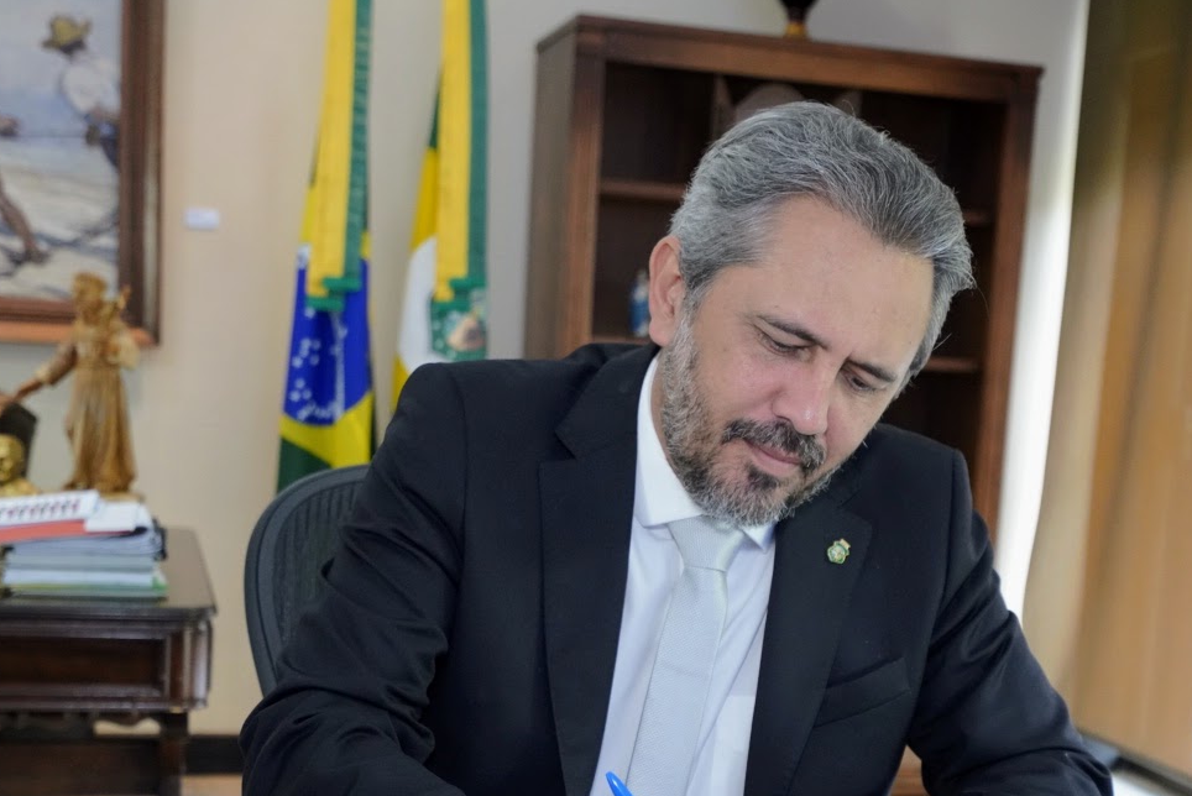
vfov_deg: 23.4
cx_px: 723
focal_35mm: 57
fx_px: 1888
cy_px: 643
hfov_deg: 34.9
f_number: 4
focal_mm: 34
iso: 2500
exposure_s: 1/200
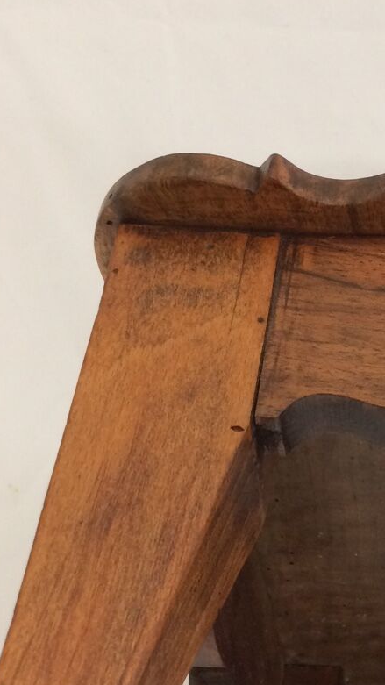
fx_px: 1198
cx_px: 459
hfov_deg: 17.4
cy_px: 552
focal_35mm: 66
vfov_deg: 31.1
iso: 160
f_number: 2.2
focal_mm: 4.15
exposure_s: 1/33
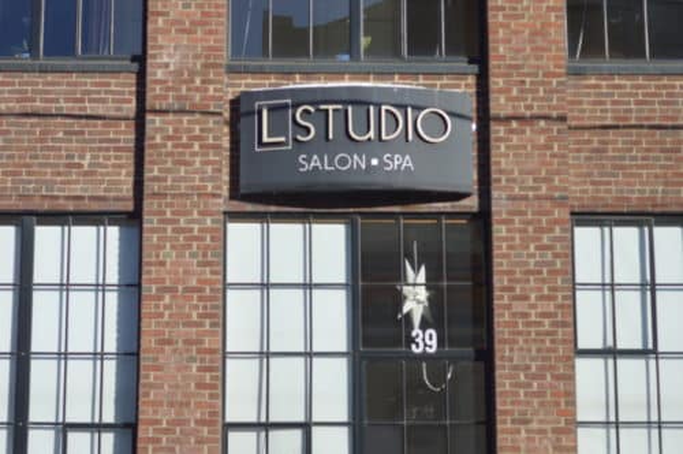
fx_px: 1421
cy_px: 227
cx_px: 342
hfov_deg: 27.0
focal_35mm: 75
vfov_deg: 18.1
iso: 100
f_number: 2.8
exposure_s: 1/2000
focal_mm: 50
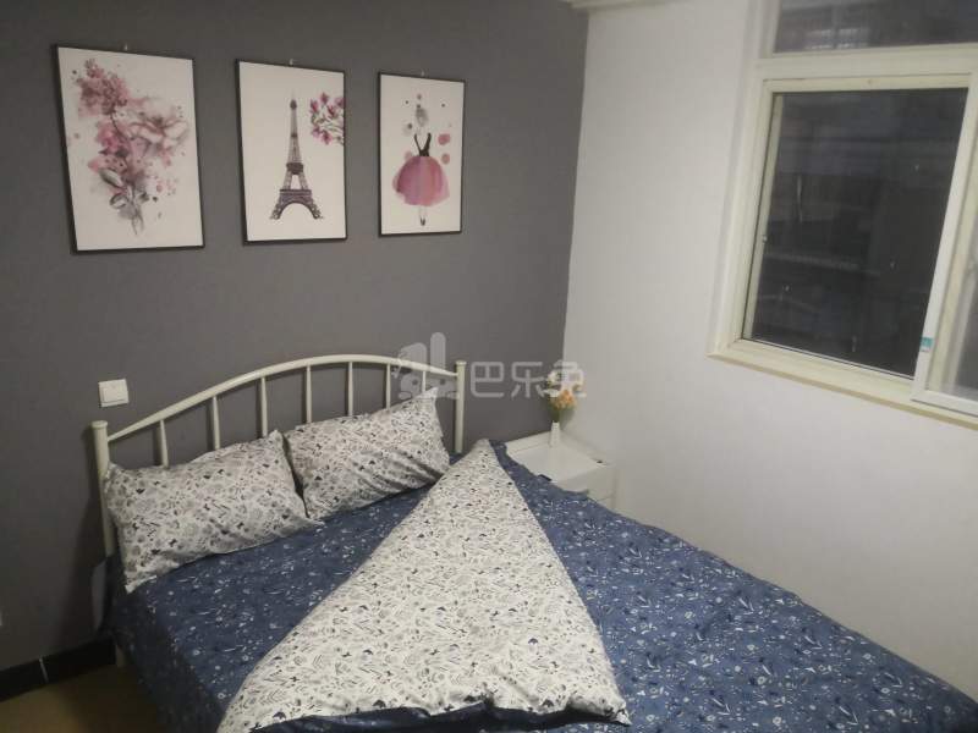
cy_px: 366
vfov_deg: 51.4
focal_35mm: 27
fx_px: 763
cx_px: 489
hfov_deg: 65.3
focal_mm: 3.95
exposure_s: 1/33.3
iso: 400
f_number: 1.6
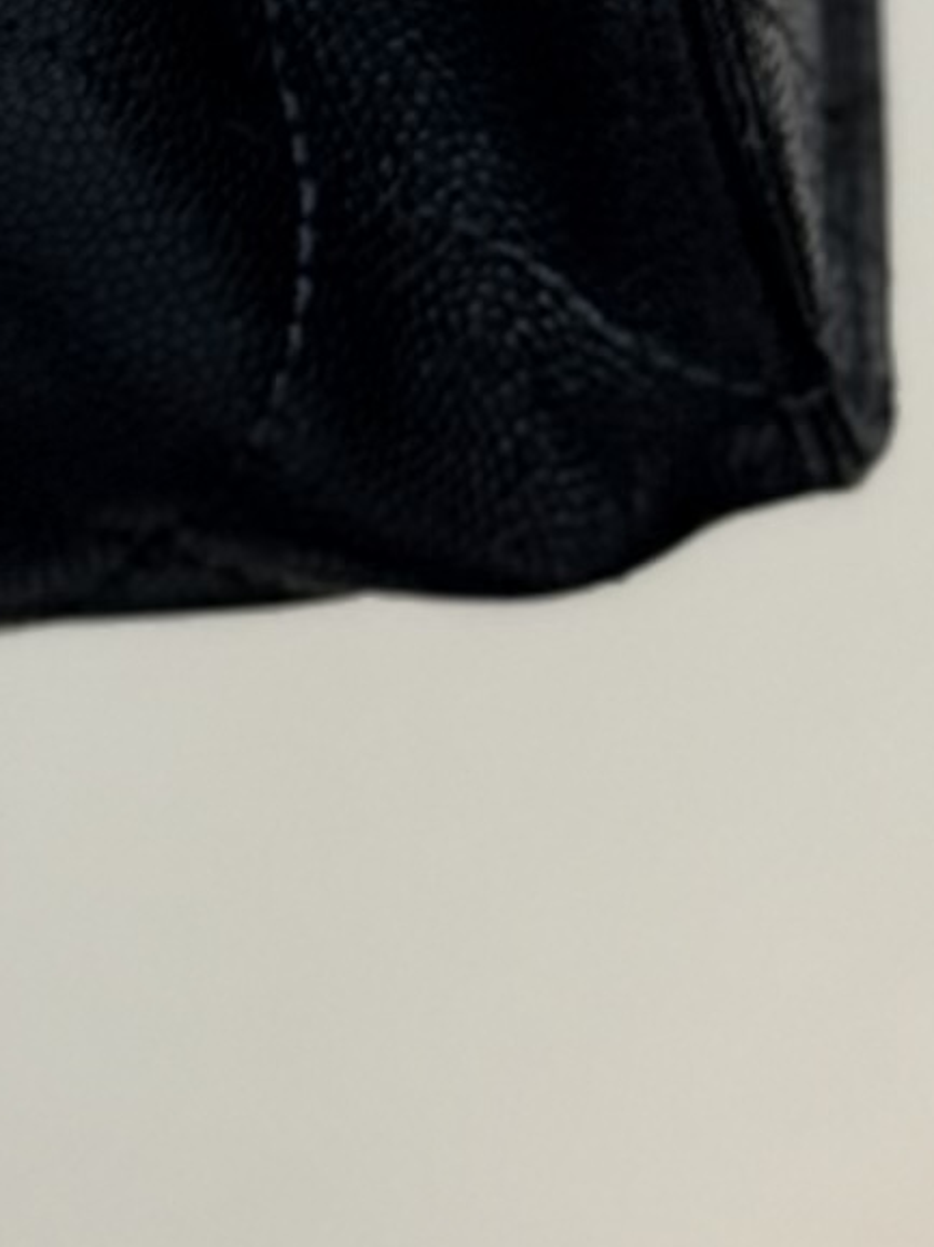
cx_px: -1087
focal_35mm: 335
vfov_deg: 5.7
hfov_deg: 4.4
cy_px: -1646
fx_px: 12061
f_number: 1.78
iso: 64
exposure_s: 1/396
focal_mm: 6.76
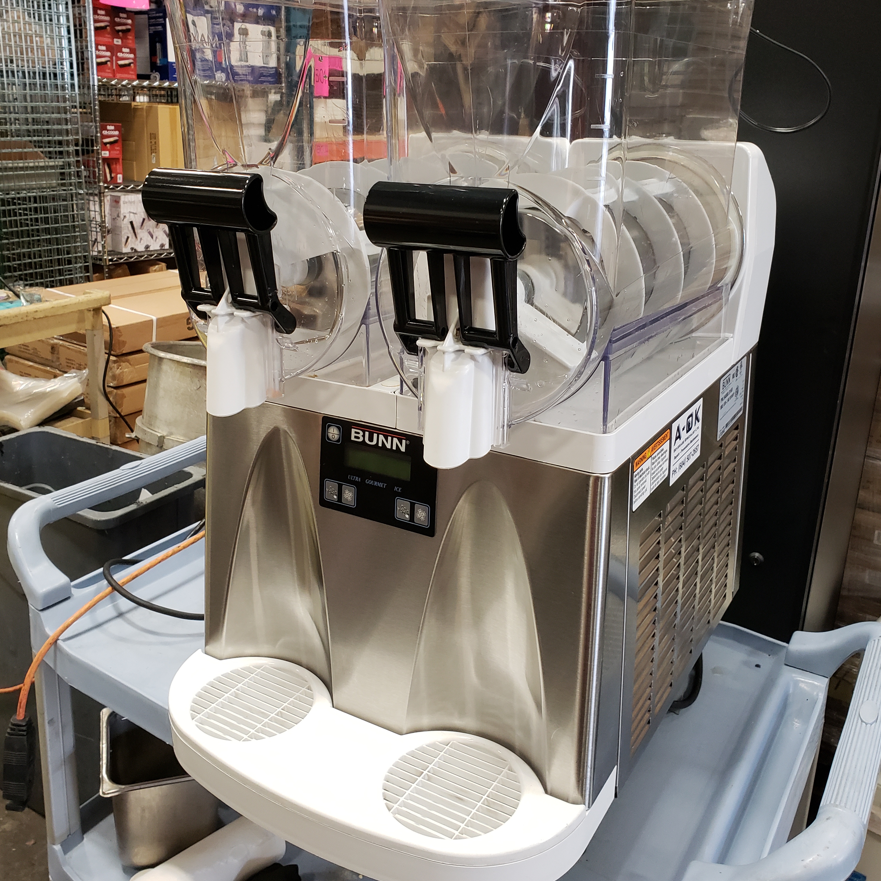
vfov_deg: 52.1
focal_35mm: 31
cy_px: 346
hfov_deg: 52.5
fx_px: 893
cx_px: 442
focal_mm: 4.3
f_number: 2.4
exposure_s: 1/40
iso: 250
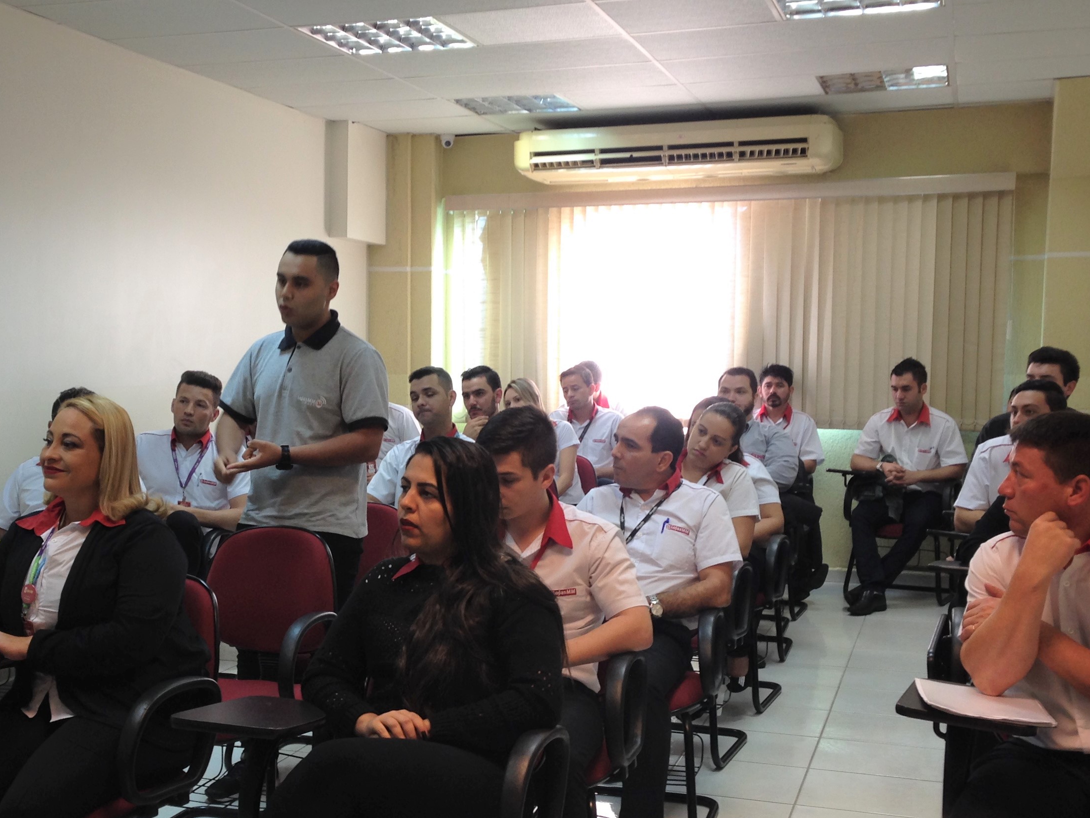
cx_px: 410
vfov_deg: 29.6
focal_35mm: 49
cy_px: 472
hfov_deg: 38.7
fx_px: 1543
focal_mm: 4.12
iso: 50
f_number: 2.4
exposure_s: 1/30
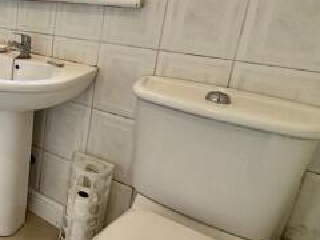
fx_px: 314
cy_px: 59
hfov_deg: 39.9
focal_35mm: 34
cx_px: -57
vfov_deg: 40.6
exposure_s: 1/50
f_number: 2.2
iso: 160
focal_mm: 2.22
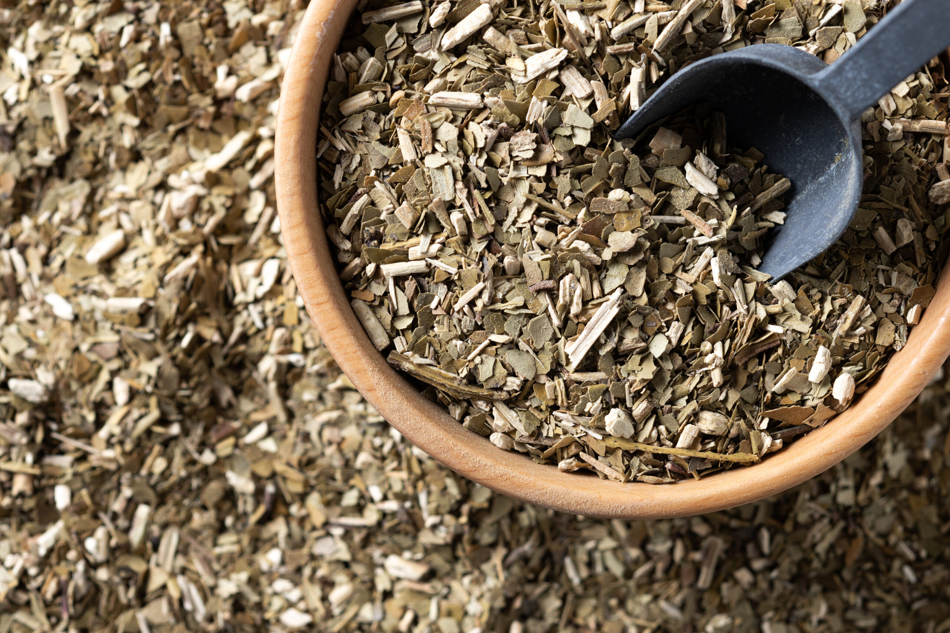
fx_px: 2375
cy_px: 316
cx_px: 475
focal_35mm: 90
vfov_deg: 15.2
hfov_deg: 22.6
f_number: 6.3
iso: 100
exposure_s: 1/200
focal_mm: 60
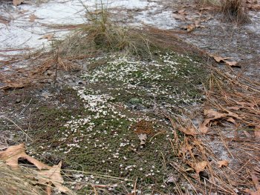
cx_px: 130
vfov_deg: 23.0
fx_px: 481
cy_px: 98
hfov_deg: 30.2
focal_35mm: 64
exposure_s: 1/125
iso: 50
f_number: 4
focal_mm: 16.4
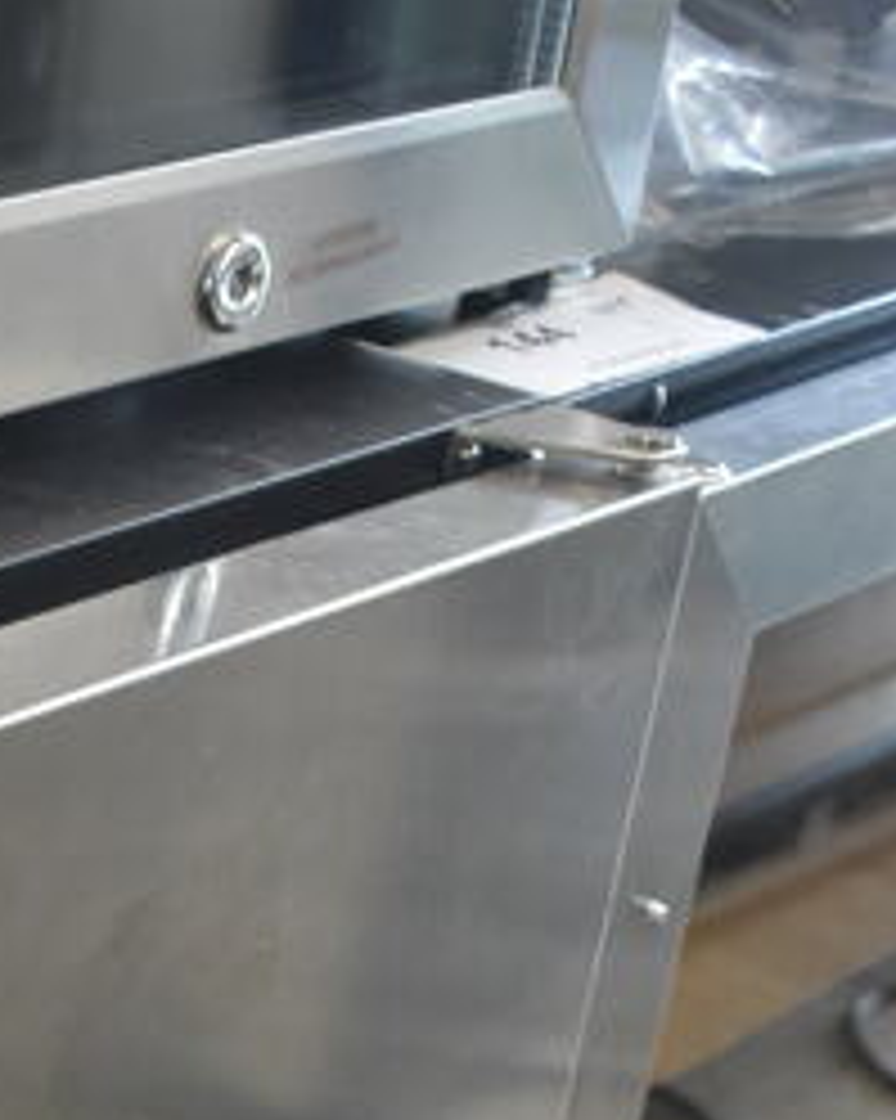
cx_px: -243
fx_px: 3085
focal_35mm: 93
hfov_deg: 15.8
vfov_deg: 18.8
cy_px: 1541
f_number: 4
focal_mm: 18
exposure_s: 1/60
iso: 1600
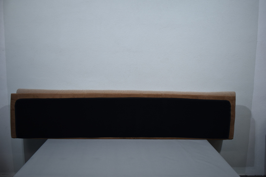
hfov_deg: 59.5
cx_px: 133
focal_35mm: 32
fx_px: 233
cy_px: 88
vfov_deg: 41.7
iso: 400
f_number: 4
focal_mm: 21
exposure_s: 1/250
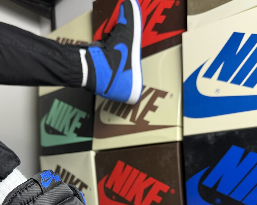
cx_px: 123
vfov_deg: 36.3
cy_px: 177
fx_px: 297
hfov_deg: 46.8
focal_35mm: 39
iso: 250
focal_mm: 6.76
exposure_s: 1/50
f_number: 1.78
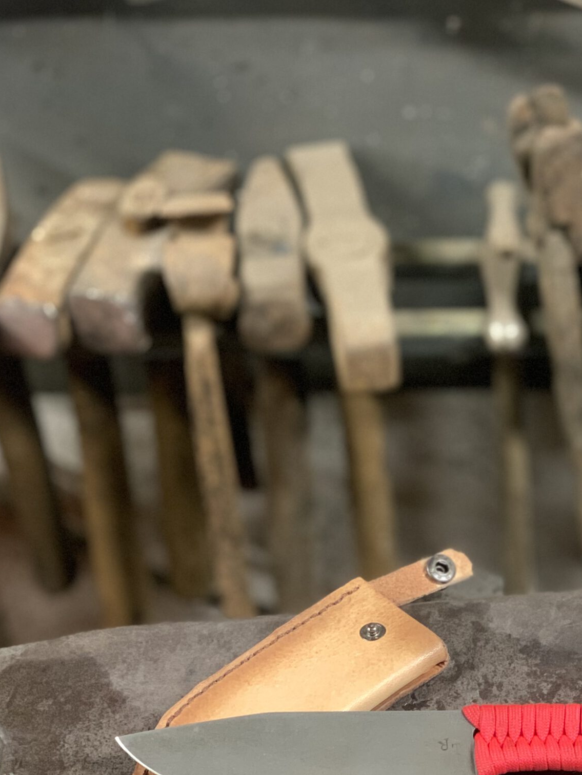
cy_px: 532
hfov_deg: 16.6
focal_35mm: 88
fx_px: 1972
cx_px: 473
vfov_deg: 22.1
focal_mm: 6
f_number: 2.4
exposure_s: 1/33
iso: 320
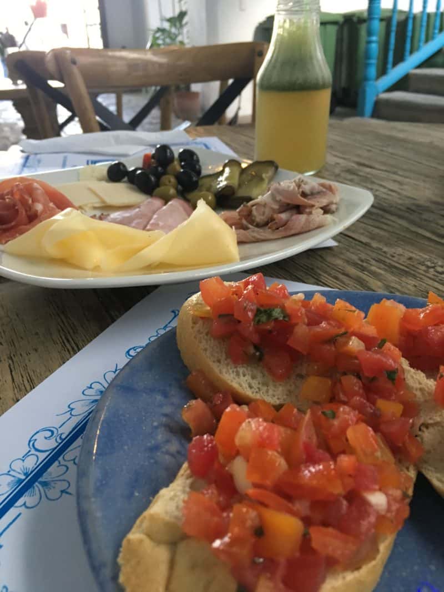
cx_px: 222
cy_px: 296
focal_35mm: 29
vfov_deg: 61.7
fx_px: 496
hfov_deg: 48.2
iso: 125
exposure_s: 1/30
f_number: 2.2
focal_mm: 4.15
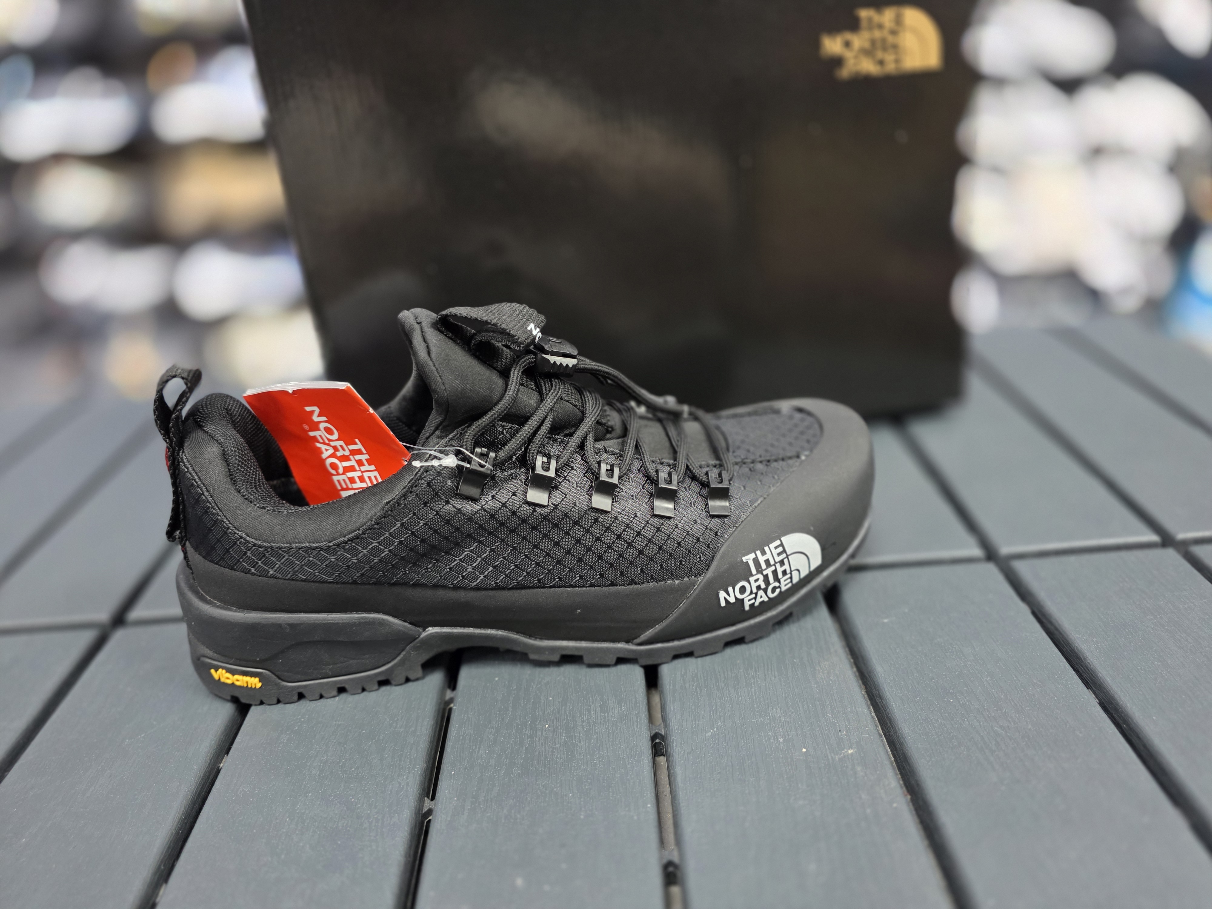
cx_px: 606
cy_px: 454
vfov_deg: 58.9
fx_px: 805
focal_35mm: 23
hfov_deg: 73.9
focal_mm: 6.3
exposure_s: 1/100
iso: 500
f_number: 1.7
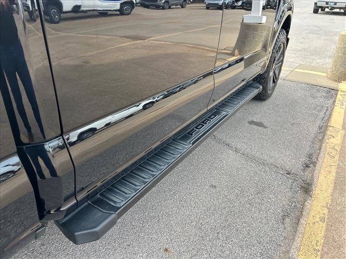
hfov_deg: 67.3
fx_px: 260
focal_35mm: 26
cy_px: 130
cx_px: 173
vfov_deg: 53.1
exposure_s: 1/521
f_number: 1.5
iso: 50
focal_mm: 5.7
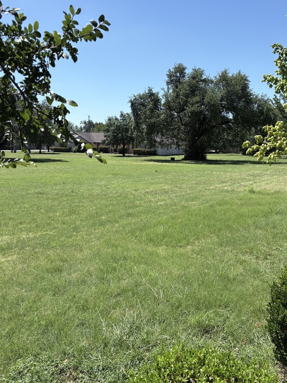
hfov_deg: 40.6
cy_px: 163
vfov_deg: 52.4
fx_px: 387
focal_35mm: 35
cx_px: 161
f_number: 1.6
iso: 50
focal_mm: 5.96
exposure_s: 1/2747
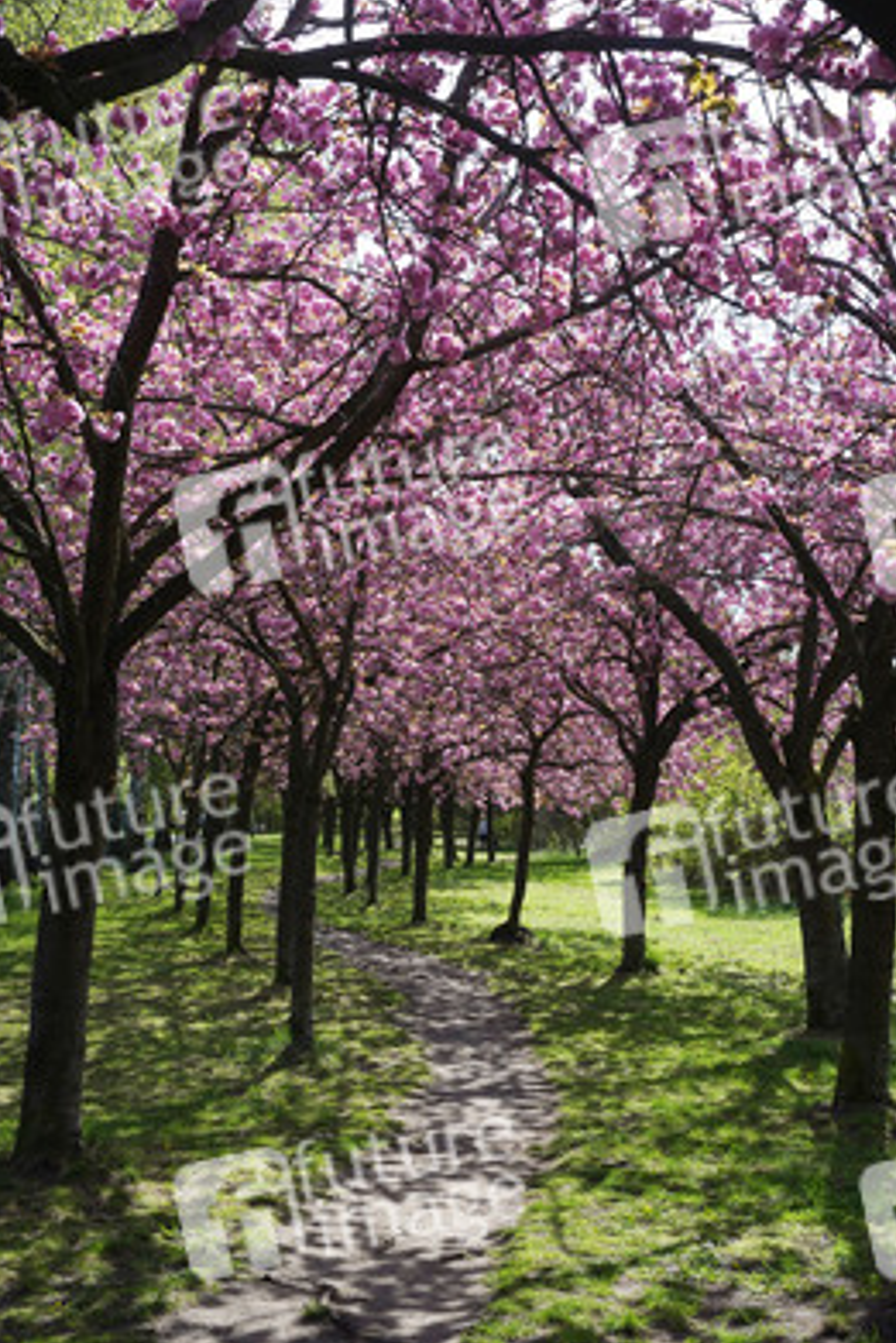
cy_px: 684
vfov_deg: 41.1
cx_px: 450
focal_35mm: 48
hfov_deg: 28.1
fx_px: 1790
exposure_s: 1/160
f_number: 8
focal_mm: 47
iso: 320
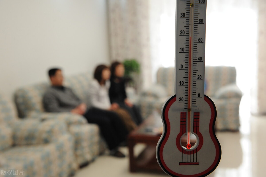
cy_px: 88
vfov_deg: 30.5
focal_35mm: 44
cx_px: 133
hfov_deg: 44.5
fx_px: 325
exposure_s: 1/125
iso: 1250
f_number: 5.6
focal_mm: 44
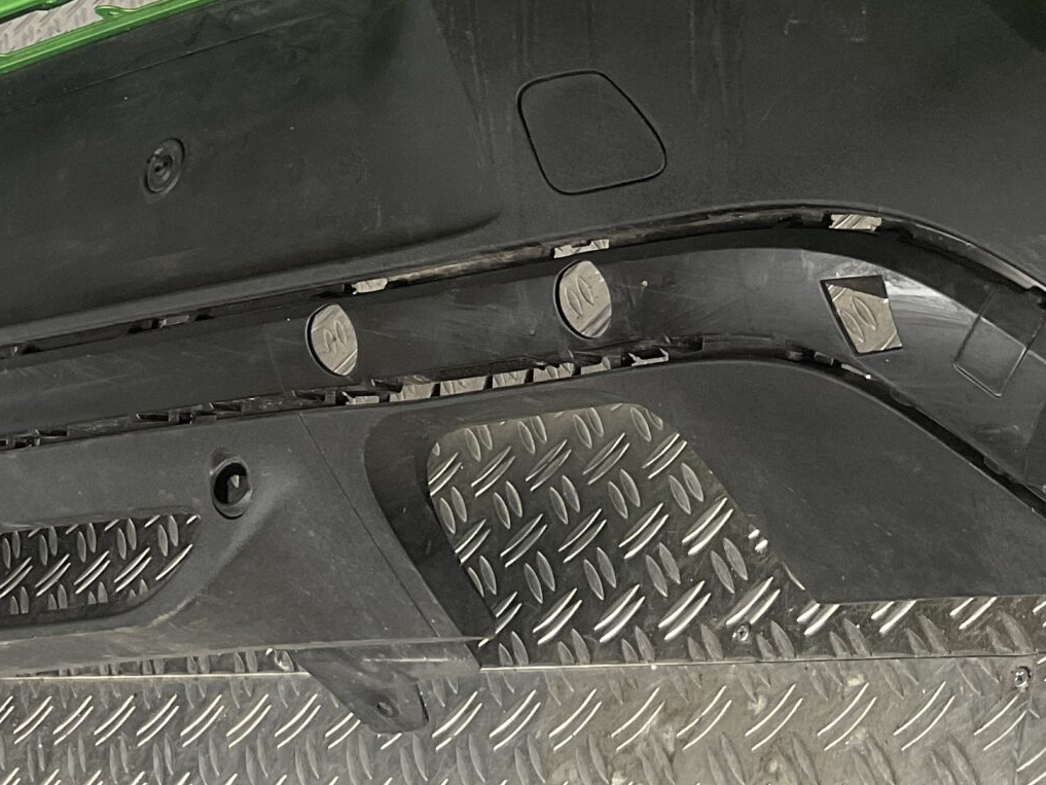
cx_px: 818
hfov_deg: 26.2
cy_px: -150
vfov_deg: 19.1
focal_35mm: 73
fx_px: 2206
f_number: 1.8
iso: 50
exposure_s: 1/120
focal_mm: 3
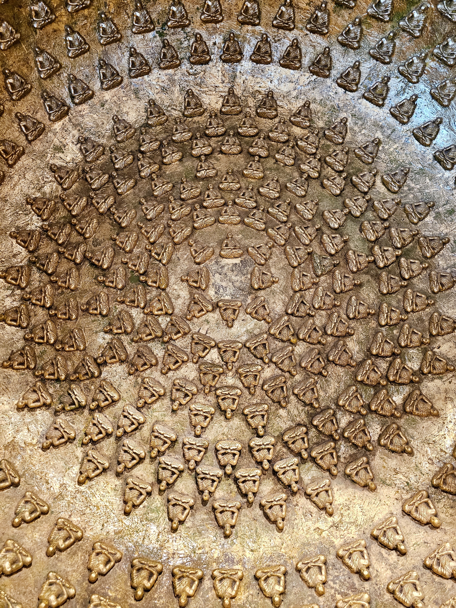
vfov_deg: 73.9
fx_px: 404
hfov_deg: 58.9
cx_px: 228
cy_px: 304
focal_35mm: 23
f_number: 1.7
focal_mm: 6.3
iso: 800
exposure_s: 1/120
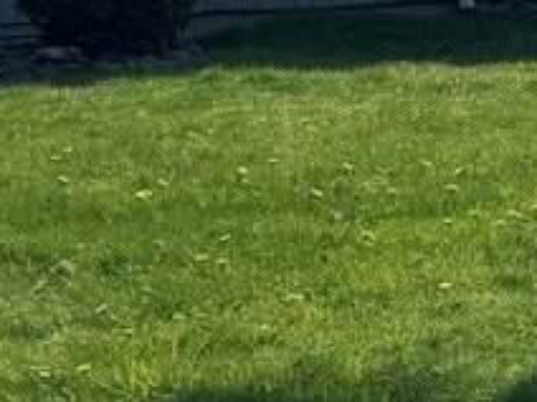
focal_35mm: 181
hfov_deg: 9.5
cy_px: -101
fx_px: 2808
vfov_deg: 8.1
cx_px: 1368
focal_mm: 6.76
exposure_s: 1/10417
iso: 80
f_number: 1.78
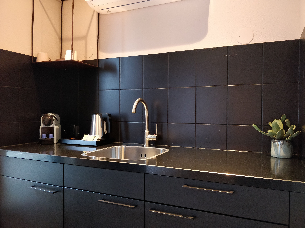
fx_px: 211
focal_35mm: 24
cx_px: 152
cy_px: 114
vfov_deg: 56.8
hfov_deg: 71.6
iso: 1600
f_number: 1.7
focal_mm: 4.1
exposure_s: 1/33
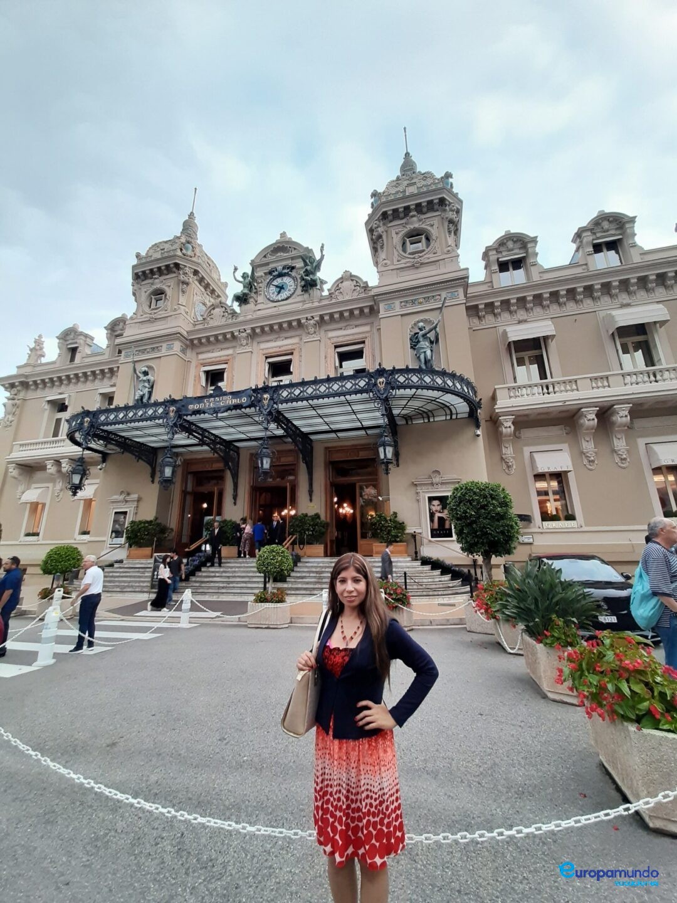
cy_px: 452
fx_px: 339
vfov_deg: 106.2
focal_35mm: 13
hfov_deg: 89.9
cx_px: 338
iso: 64
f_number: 2.2
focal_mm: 1.42
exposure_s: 1/40
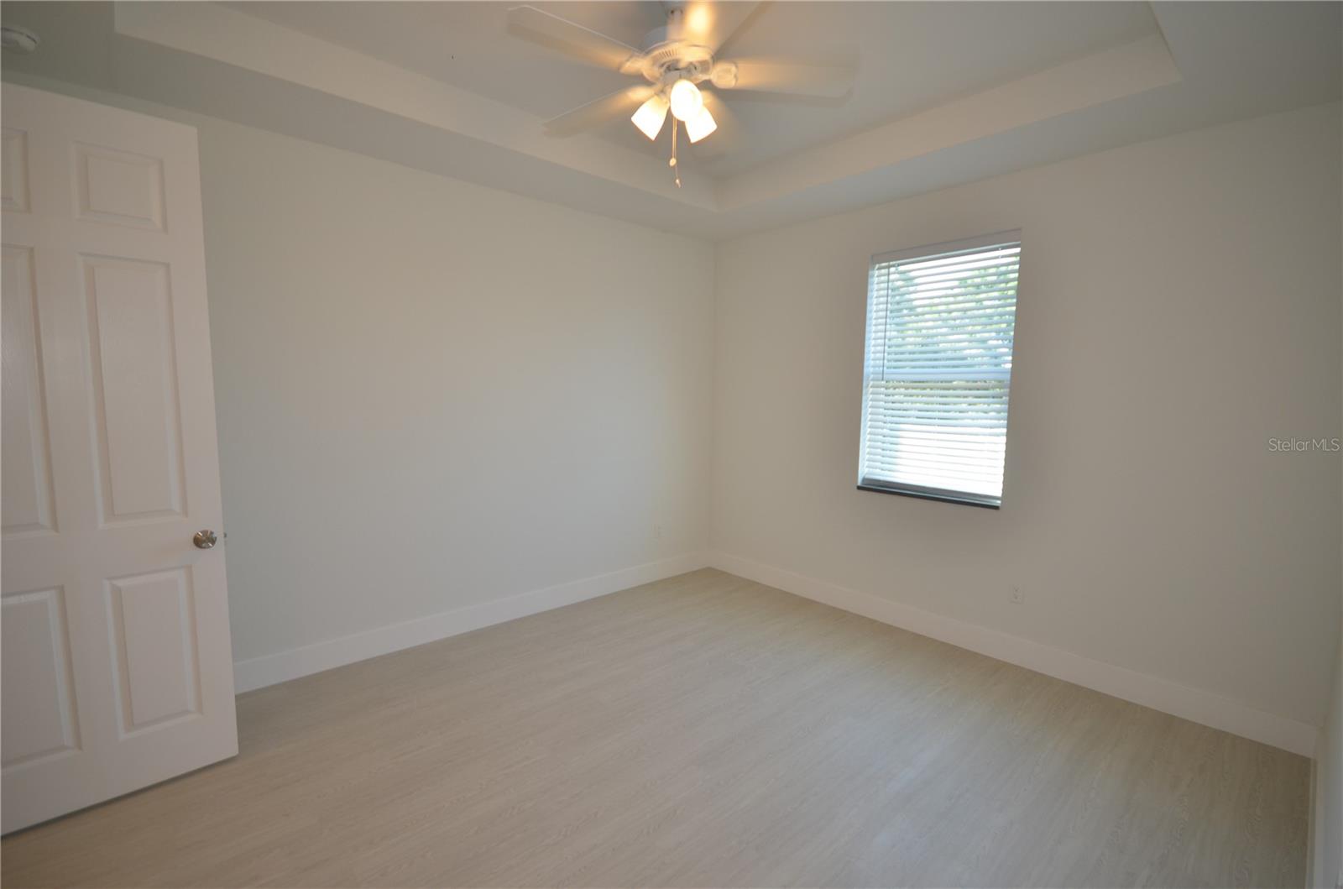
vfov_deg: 77.0
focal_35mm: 15
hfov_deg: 100.5
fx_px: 558
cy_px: 444
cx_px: 672
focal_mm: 10
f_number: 4
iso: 220
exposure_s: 1/60
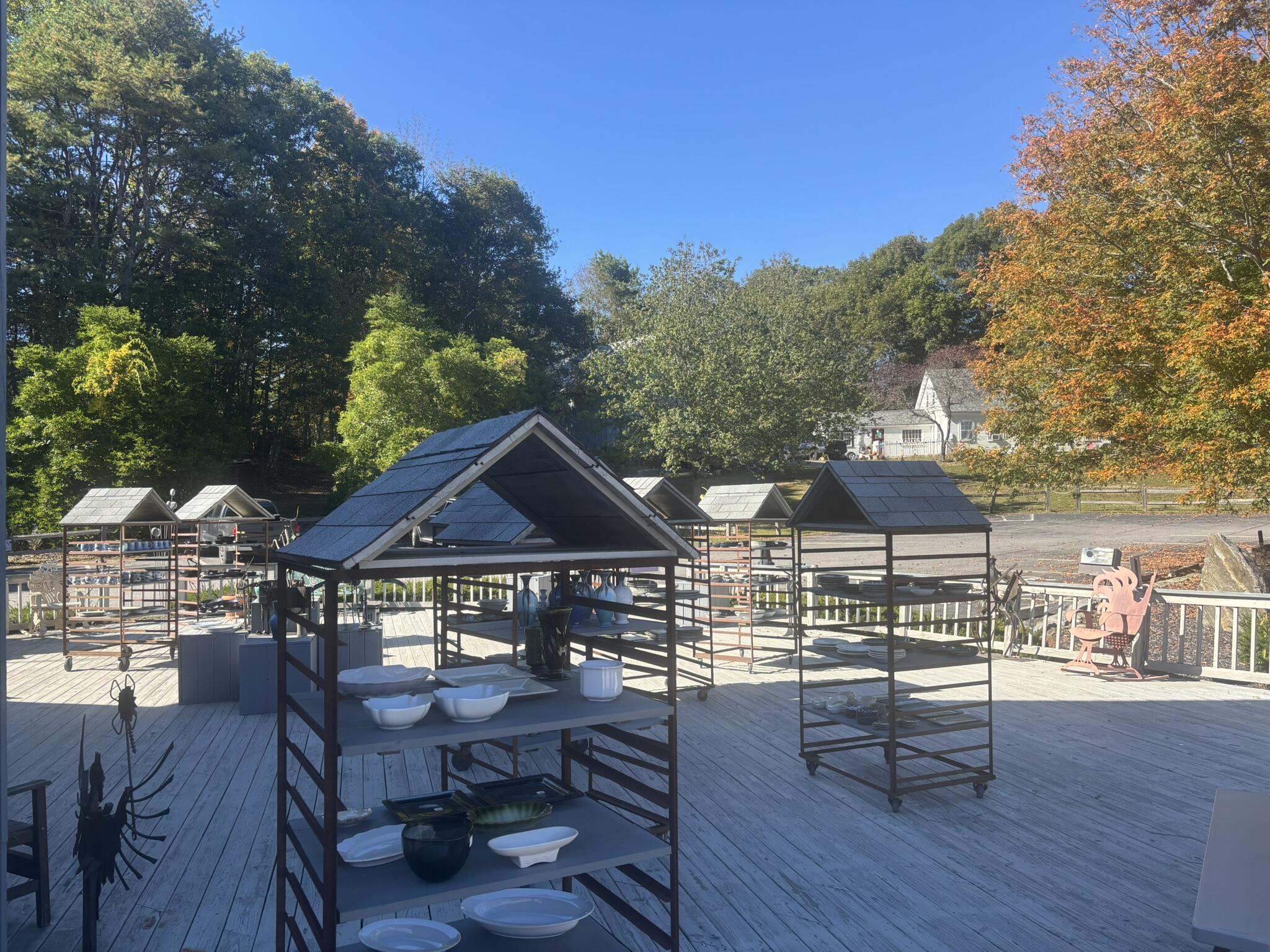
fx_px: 954
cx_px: 635
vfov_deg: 53.1
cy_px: 476
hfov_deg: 67.3
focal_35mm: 26
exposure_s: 1/1399
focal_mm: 5.96
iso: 50
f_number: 1.6
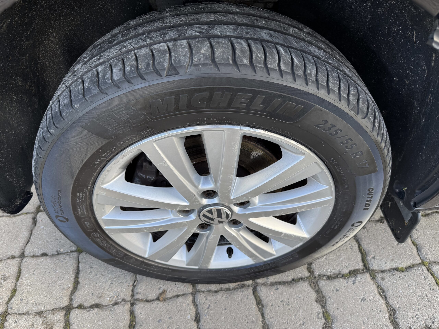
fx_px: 304
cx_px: 220
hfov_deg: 71.6
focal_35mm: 24
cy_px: 164
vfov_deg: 56.8
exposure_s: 1/226
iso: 64
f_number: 1.78
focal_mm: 6.76
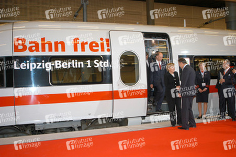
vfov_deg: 36.8
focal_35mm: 36
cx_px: 118
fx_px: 236
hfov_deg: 53.2
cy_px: 78
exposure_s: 1/50
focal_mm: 24
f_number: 4.5
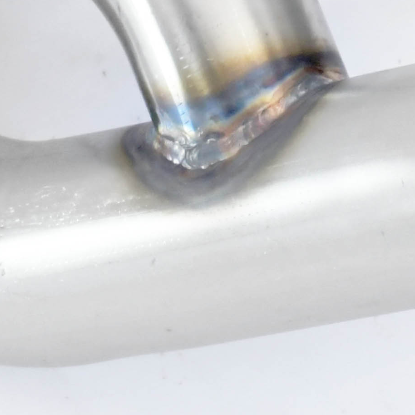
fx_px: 3581
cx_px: 420
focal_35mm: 264
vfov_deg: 6.6
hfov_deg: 6.6
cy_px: -162
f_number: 8
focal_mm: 34
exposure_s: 1/160
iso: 2000
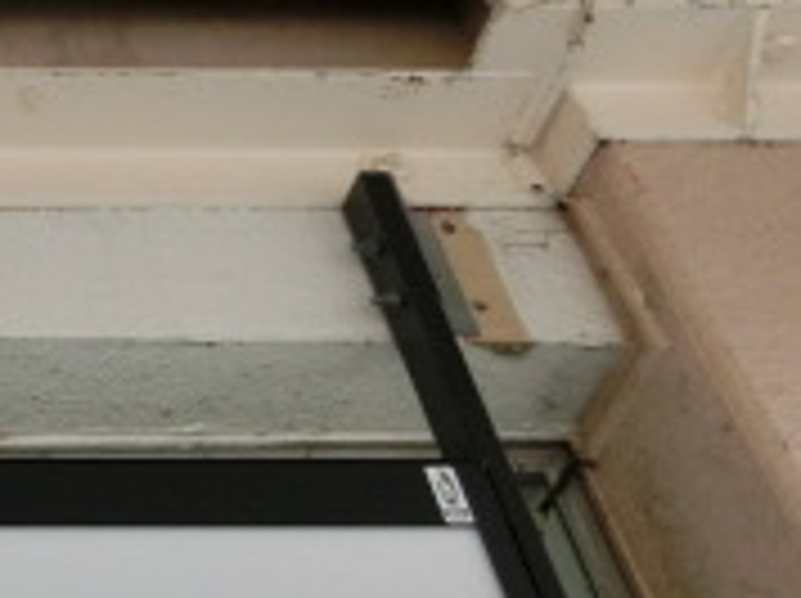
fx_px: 2080
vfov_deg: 16.4
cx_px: -549
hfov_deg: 18.2
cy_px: 315
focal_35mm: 90
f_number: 3.5
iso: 200
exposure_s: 1/125
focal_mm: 4.5
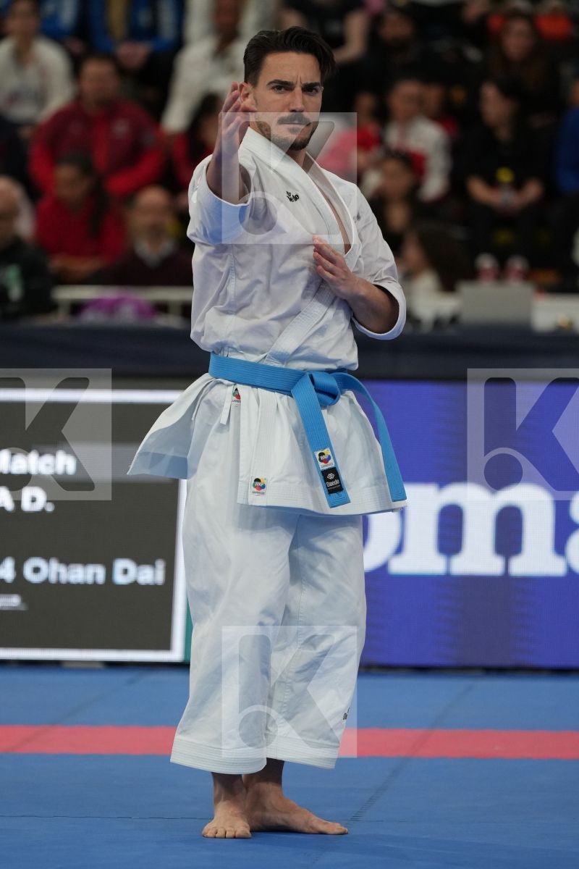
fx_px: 6586
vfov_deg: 7.5
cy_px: 434
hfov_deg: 5.0
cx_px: 290
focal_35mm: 273
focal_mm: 182
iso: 1600
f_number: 2.8
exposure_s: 1/1000
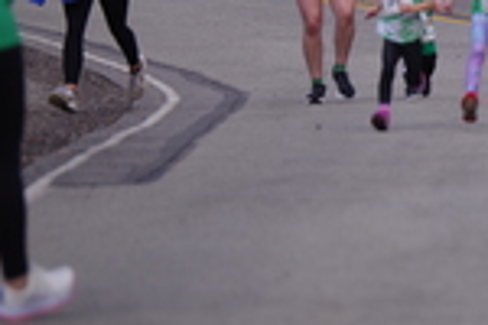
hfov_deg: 2.8
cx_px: 781
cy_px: 99
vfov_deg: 1.9
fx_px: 9935
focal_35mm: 733
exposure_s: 1/640
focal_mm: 200
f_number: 2.8
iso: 100
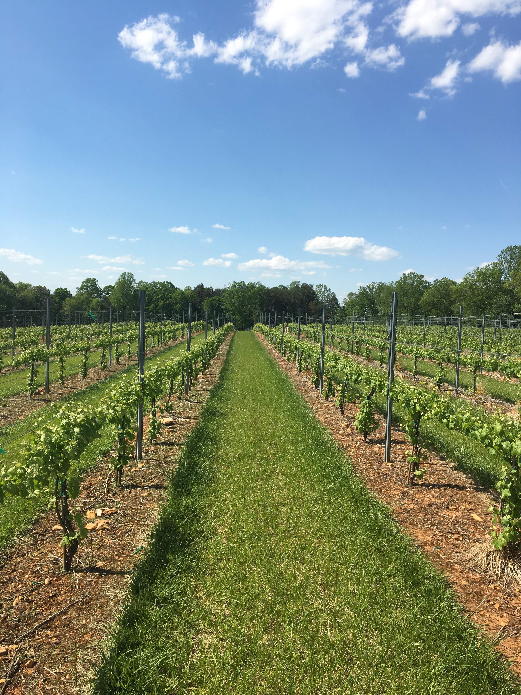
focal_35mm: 29
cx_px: 260
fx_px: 582
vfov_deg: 61.7
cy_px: 348
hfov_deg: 48.2
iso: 25
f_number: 2.2
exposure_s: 1/1672
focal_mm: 4.15
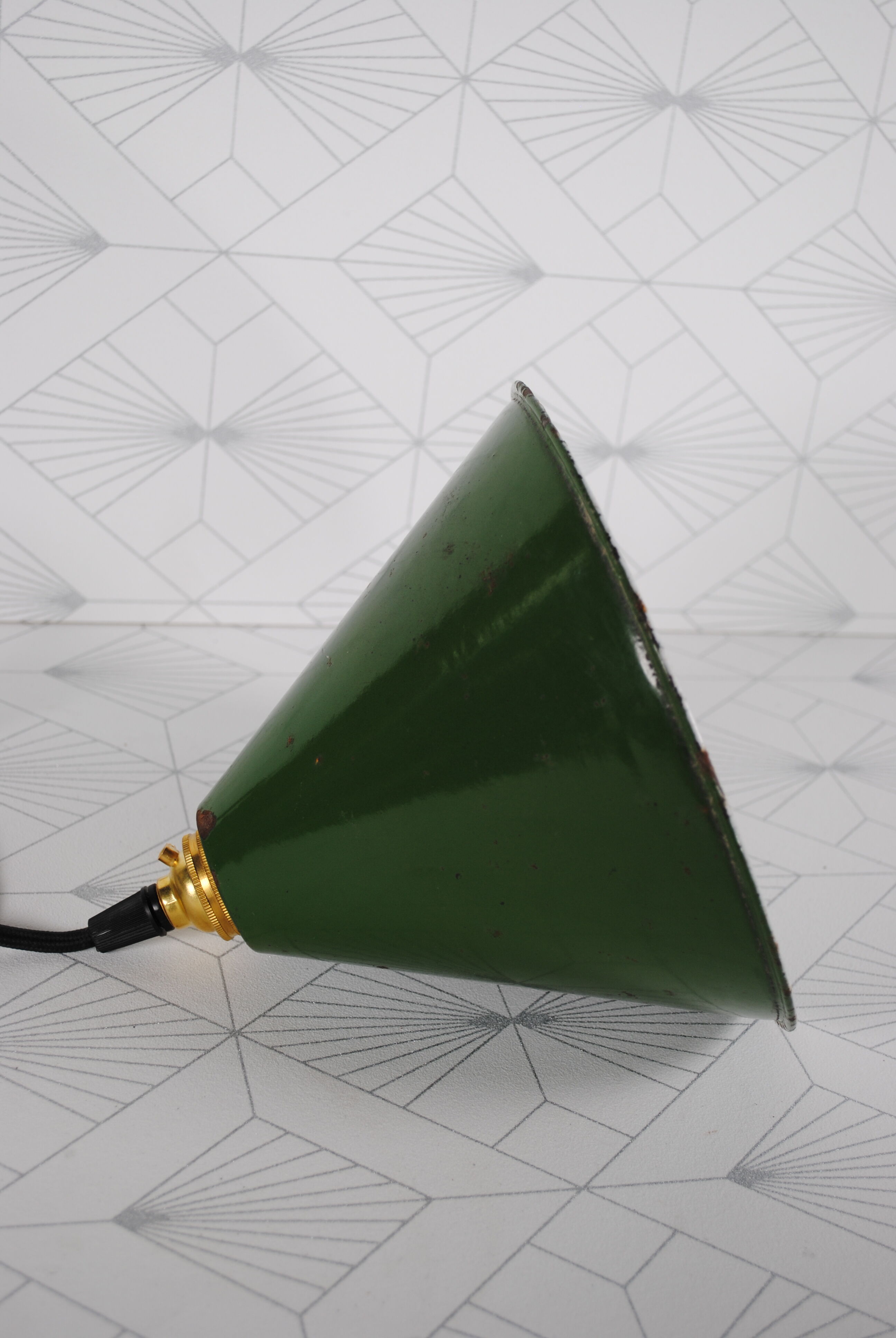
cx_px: 448
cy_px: 669
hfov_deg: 26.6
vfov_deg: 38.8
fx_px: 1898
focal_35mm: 51
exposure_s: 1/125
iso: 125
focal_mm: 34
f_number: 5.6
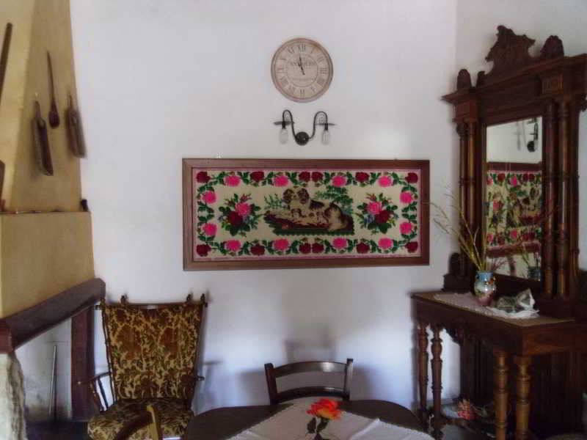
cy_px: 220
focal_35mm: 31
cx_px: 294
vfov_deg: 45.4
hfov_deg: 58.4
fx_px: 526
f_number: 3.3
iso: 400
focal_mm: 5.6
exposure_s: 1/5
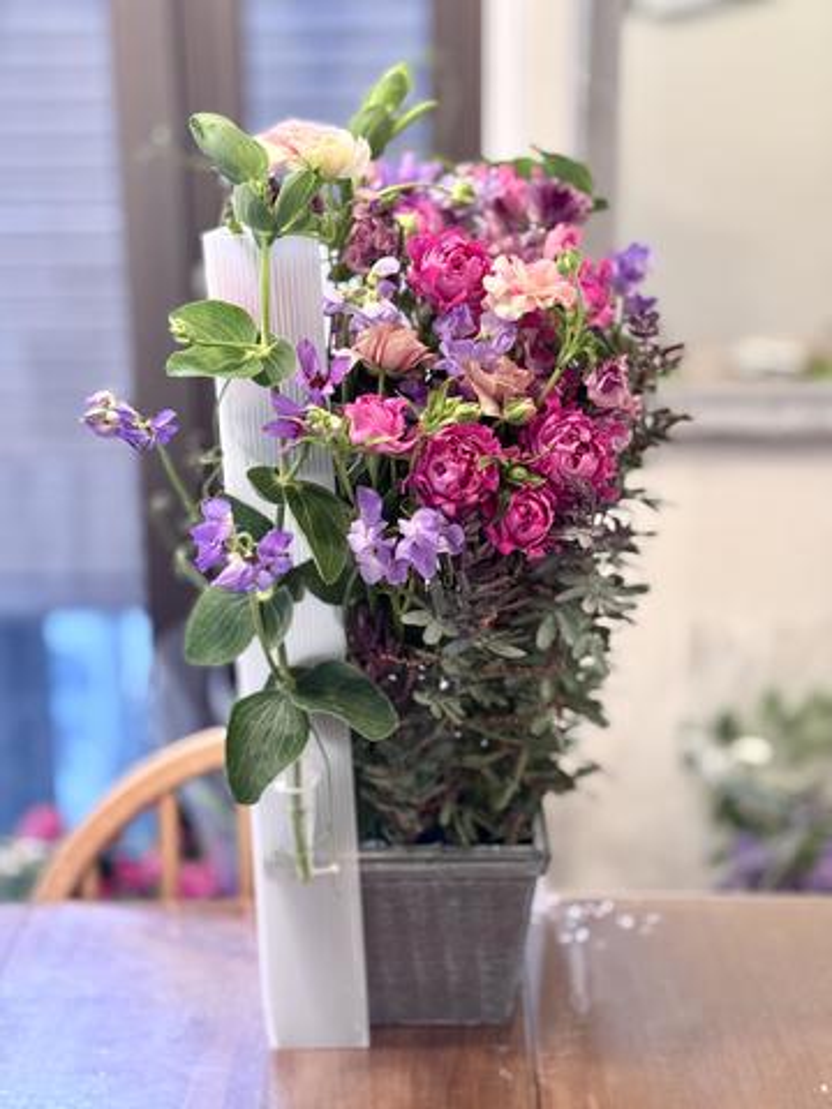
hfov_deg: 30.3
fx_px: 1538
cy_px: 554
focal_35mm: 48
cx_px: 416
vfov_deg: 39.7
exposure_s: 1/40
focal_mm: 6.76
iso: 250
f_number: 1.78
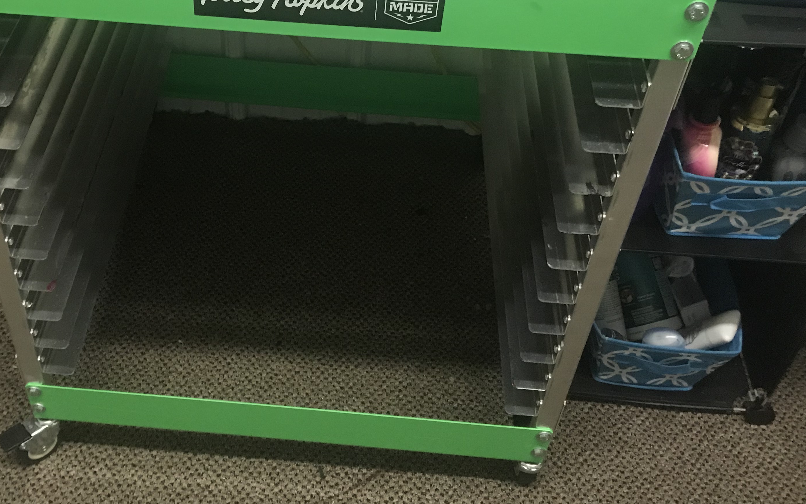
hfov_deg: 45.9
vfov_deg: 29.8
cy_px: 194
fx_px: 944
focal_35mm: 43
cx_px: 312
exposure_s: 1/15
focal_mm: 3.99
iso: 80
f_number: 1.8
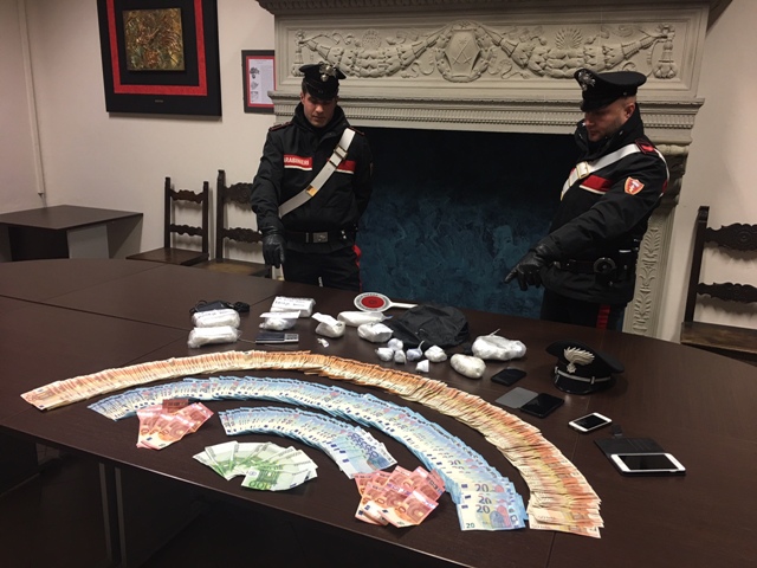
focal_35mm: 29
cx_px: 378
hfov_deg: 61.7
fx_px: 634
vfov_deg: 48.2
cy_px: 284
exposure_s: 1/17
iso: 40
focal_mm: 4.15
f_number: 2.2
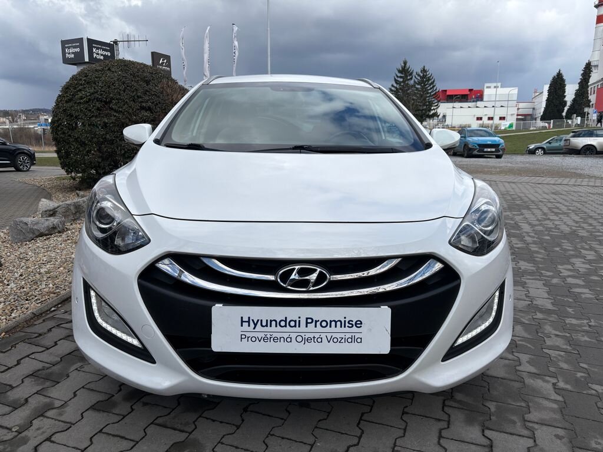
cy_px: 226
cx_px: 302
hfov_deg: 67.3
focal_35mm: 26
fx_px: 453
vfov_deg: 53.1
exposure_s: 1/3448
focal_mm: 5.96
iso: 50
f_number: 1.6
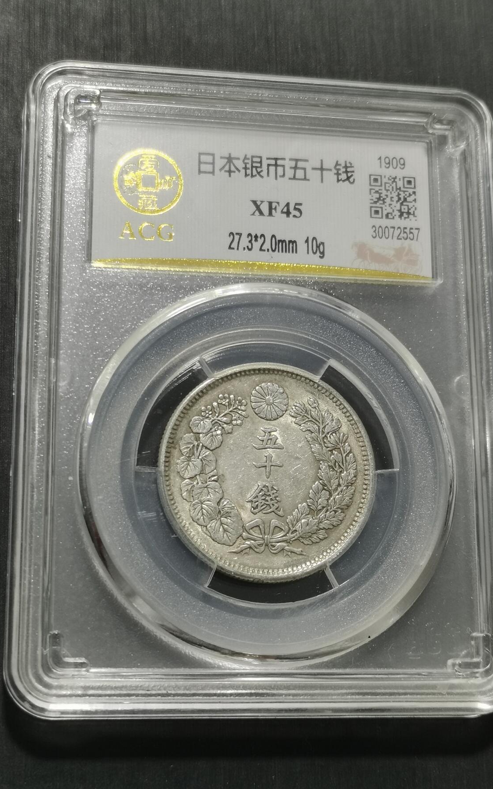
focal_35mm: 60
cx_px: 252
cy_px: 396
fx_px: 1290
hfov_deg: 21.6
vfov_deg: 34.0
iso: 80
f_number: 1.8
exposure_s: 1/100
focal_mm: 5.58
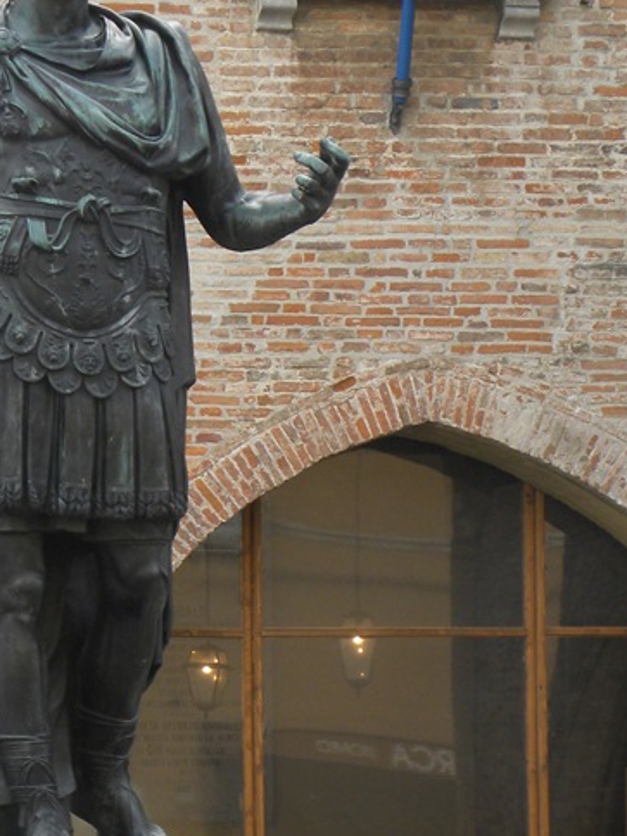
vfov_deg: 10.9
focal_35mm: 180
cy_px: 684
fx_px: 4347
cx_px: 90
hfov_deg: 8.2
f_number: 4
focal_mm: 15.1
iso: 64
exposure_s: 1/72.4
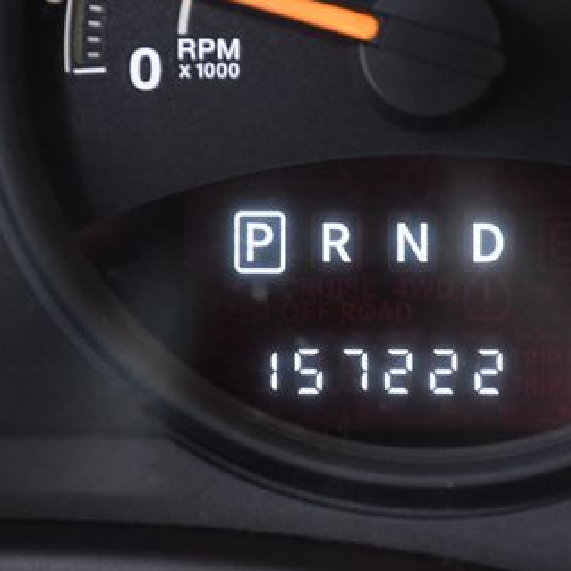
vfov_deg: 4.9
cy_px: 224
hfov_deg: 4.9
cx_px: 356
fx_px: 6681
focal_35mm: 358
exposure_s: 1/60
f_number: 5.6
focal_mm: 140
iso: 2500
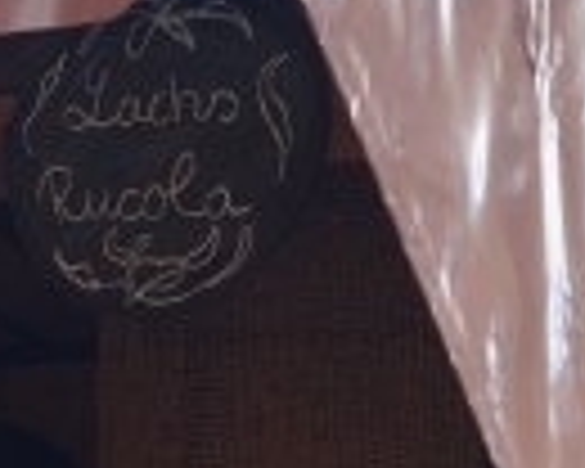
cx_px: -315
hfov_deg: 13.0
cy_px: 608
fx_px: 2407
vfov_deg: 10.8
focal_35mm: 139
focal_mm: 20
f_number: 4.5
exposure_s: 1/80
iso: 100
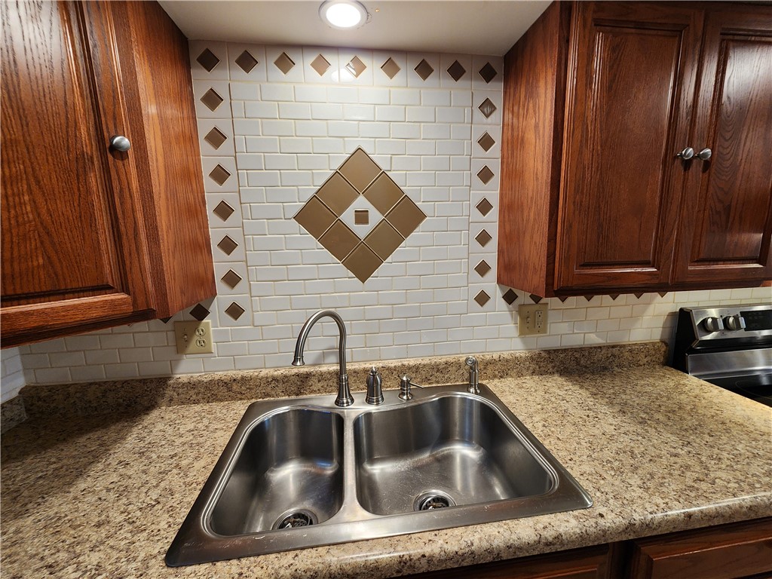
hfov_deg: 106.2
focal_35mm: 13
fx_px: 290
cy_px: 290
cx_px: 386
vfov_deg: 89.9
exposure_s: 1/60
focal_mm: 2.2
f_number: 2.2
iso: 160
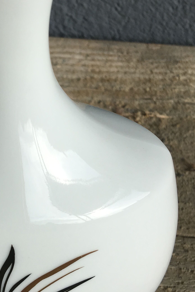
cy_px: 156
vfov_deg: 34.5
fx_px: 471
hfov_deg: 22.8
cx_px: 22
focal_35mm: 58
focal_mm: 4.15
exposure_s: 1/864
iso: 25
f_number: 2.2
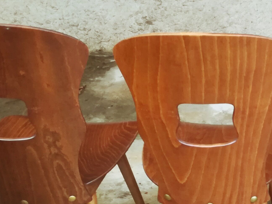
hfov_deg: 23.0
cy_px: 140
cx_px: 296
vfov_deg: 18.4
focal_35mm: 80
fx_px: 628
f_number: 2.2
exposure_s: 1/33.3
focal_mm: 3.83
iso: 250
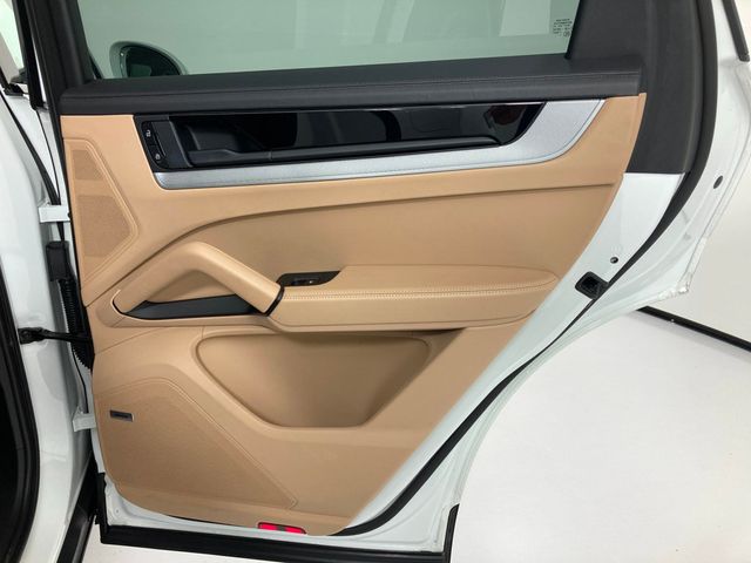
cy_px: 282
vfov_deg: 49.7
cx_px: 376
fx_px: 607
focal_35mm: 28
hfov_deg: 63.4
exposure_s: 1/120
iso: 25
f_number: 1.8
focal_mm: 3.99
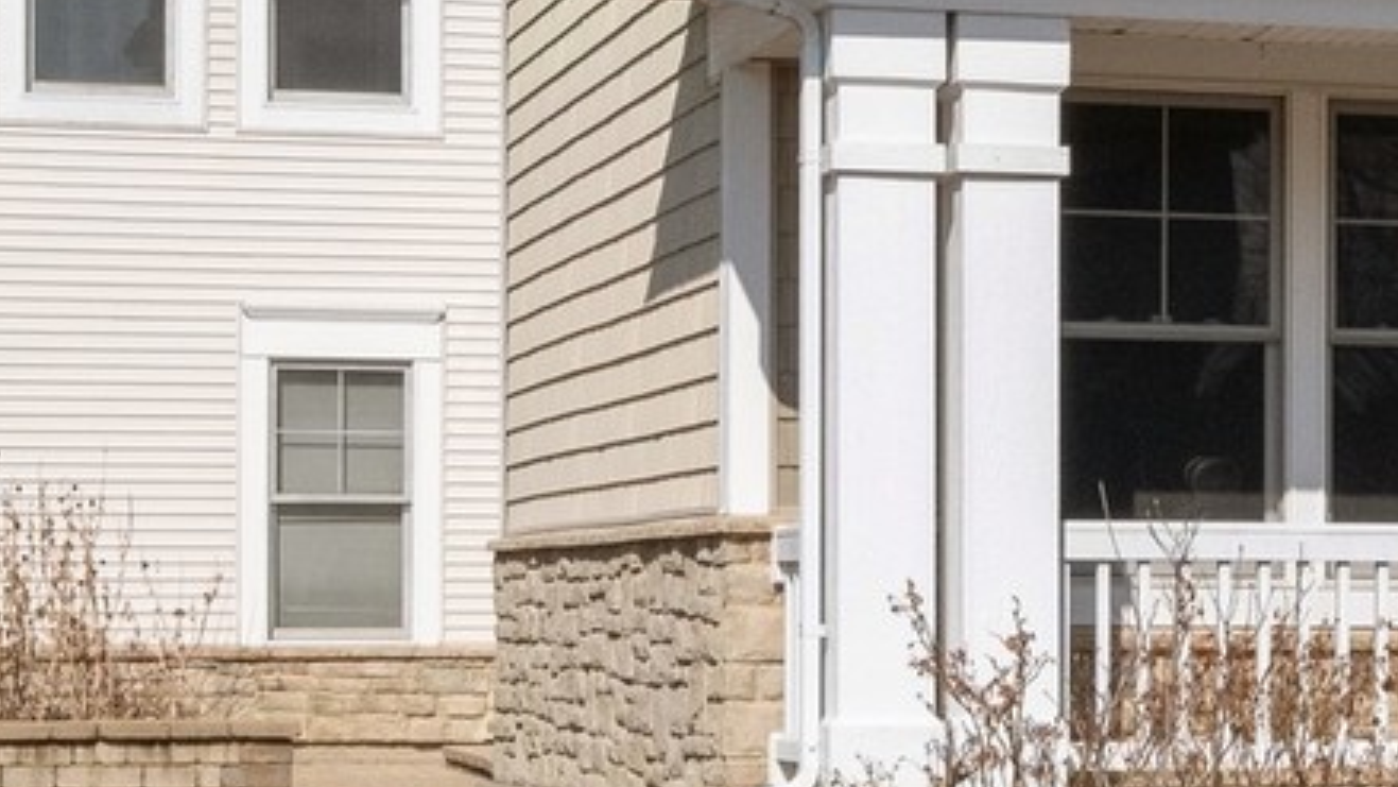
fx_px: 4300
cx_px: 1439
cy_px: 105
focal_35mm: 116
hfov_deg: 18.0
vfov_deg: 10.4
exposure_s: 1/3200
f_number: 8
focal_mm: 20
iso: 800
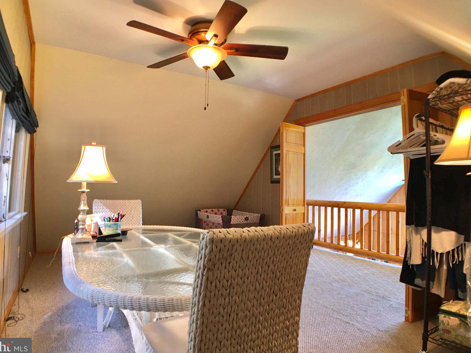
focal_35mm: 31
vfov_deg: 45.4
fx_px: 422
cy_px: 169
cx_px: 222
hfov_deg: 58.3
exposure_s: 1/15
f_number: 2.2
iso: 25
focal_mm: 4.15
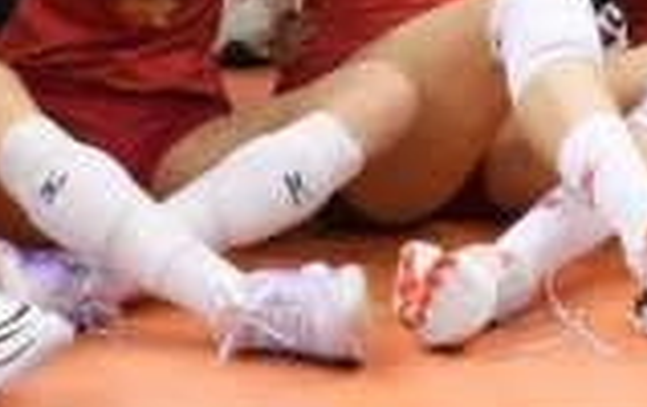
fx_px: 5317
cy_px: -655
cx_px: 1375
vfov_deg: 4.3
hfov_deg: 6.7
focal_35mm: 301
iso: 3200
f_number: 4.5
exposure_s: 1/125
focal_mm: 46
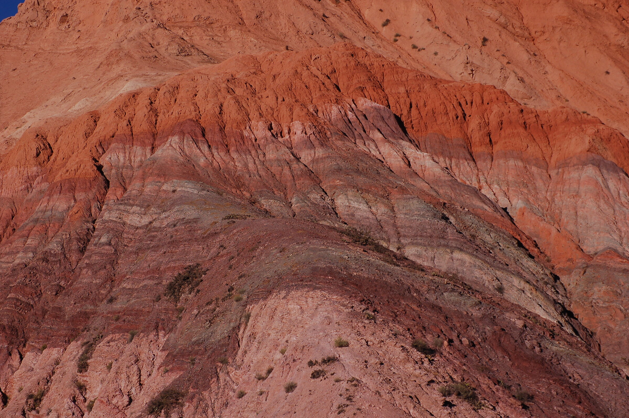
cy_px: 209
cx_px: 314
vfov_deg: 12.2
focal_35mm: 112
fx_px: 1964
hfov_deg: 18.2
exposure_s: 1/1250
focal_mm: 75
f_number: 9
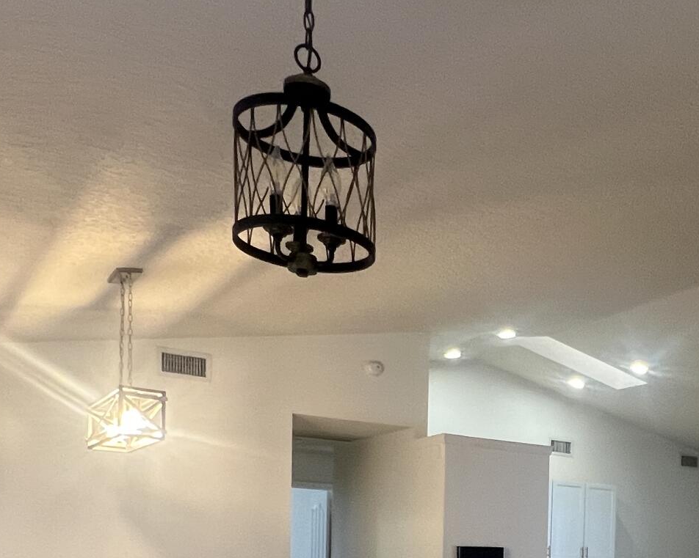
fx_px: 827
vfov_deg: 33.4
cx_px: 633
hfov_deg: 42.0
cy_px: 586
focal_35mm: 40
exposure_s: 1/120
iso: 200
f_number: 1.8
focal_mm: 1.57
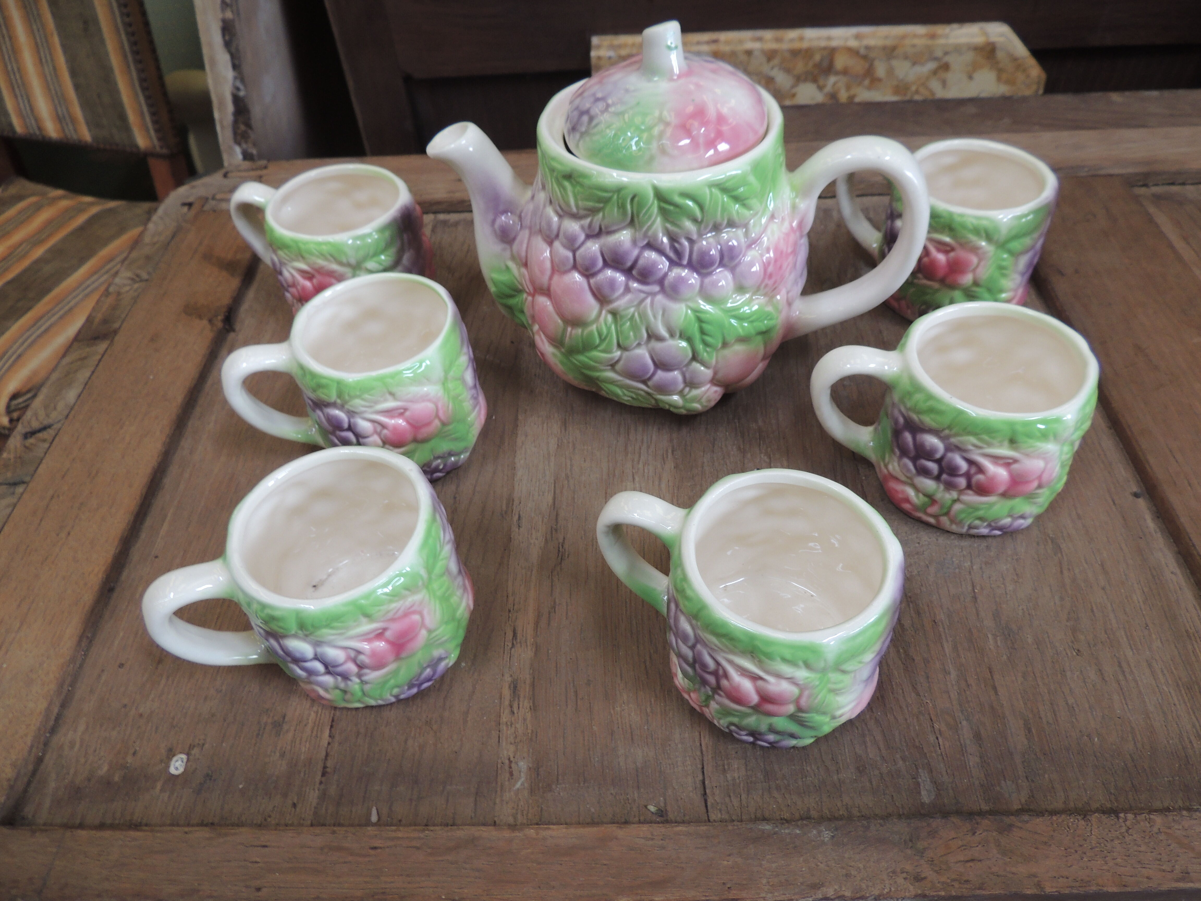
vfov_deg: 56.8
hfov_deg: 71.6
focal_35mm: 24
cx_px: 600
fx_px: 833
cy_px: 450
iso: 125
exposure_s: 1/15
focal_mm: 4.3
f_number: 3
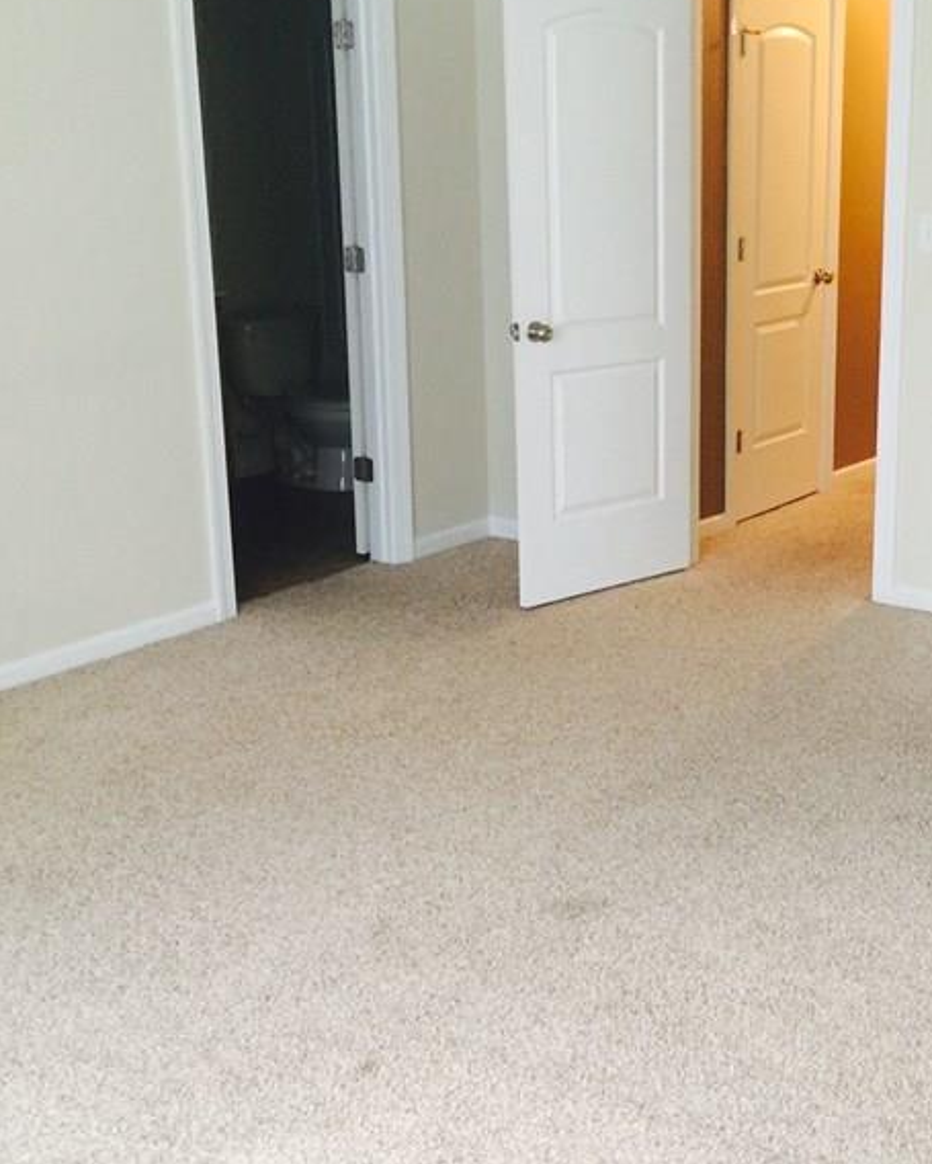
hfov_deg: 29.0
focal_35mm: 51
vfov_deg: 36.6
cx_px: 750
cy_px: 592
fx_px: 1757
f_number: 2.2
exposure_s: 1/15
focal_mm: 4.15
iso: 64
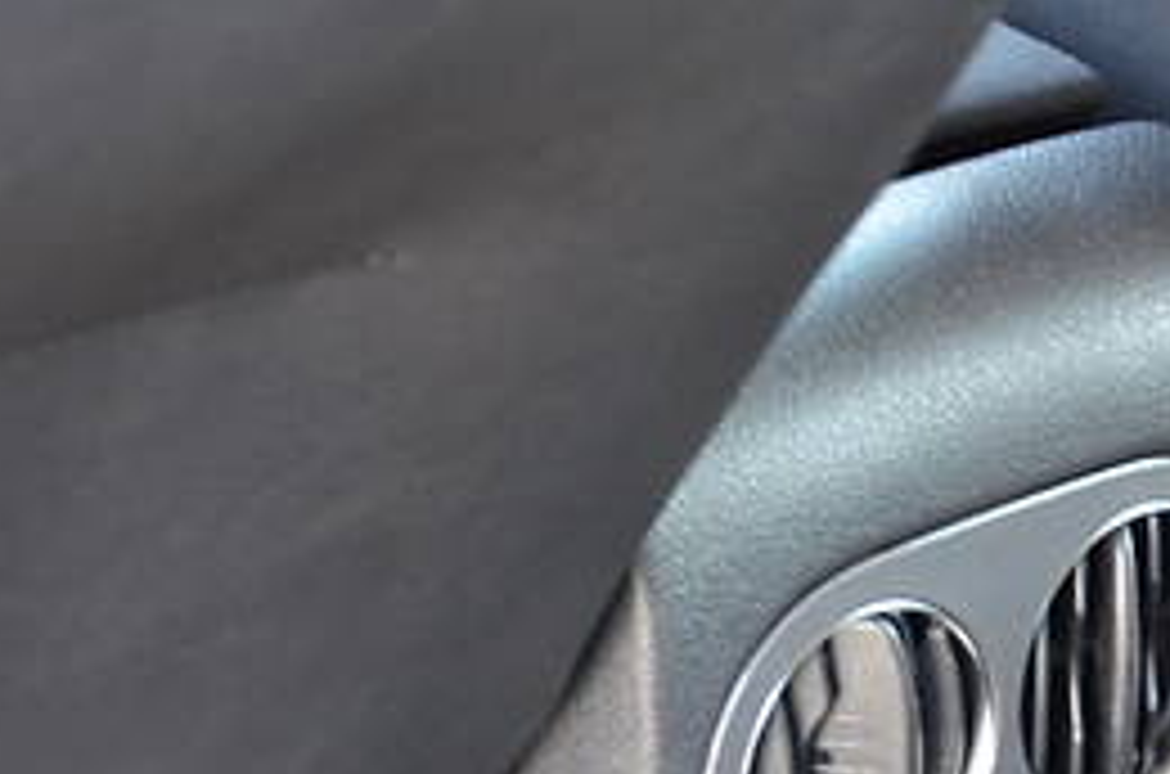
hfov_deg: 7.7
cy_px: 1148
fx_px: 8689
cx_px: 792
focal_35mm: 268
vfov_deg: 5.1
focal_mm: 58
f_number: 5
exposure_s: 1/30
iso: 900
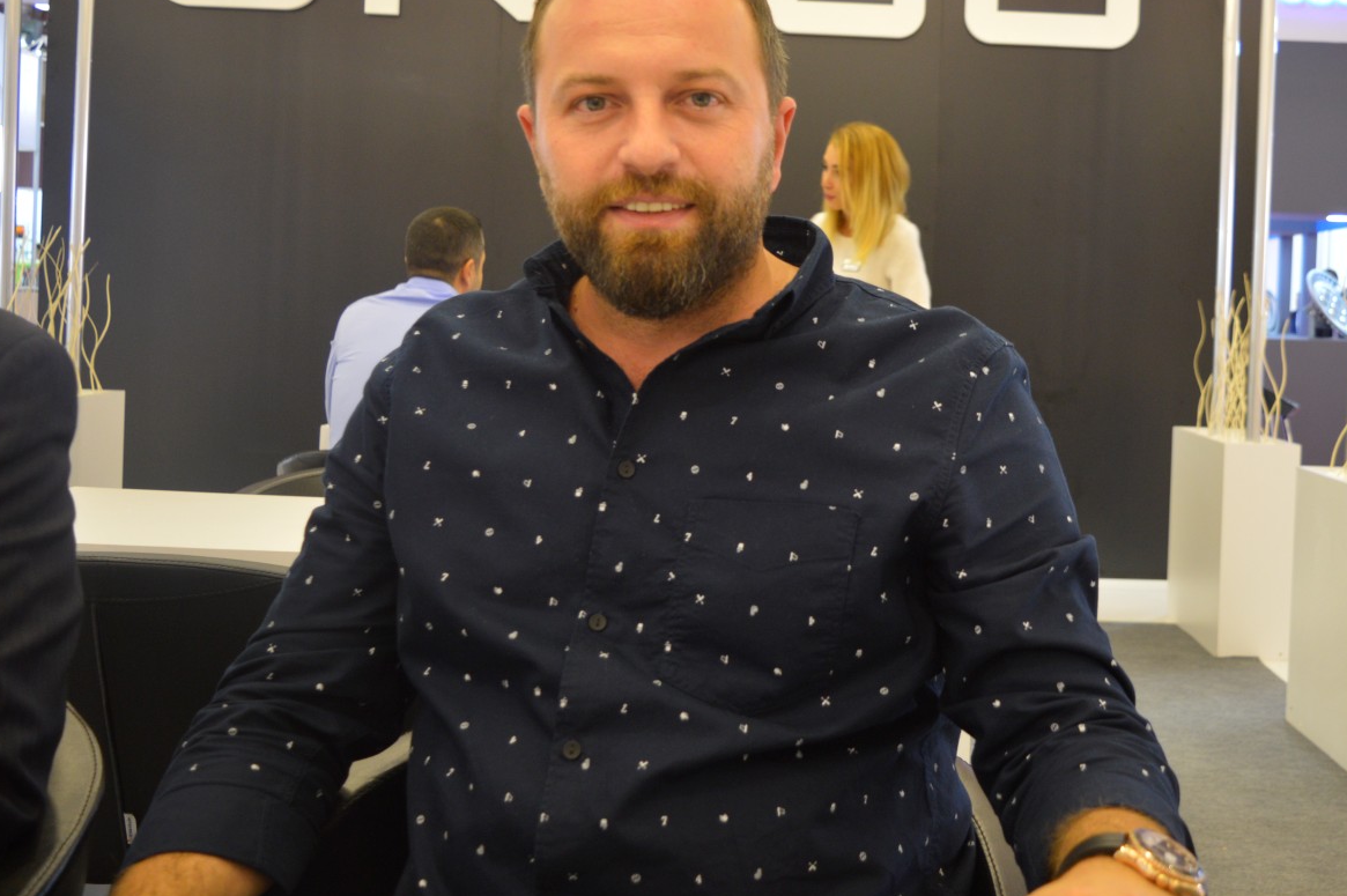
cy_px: 333
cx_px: 926
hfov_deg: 42.1
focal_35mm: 46
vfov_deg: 29.1
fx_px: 1720
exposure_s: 1/30
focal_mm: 22
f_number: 3.8
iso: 400
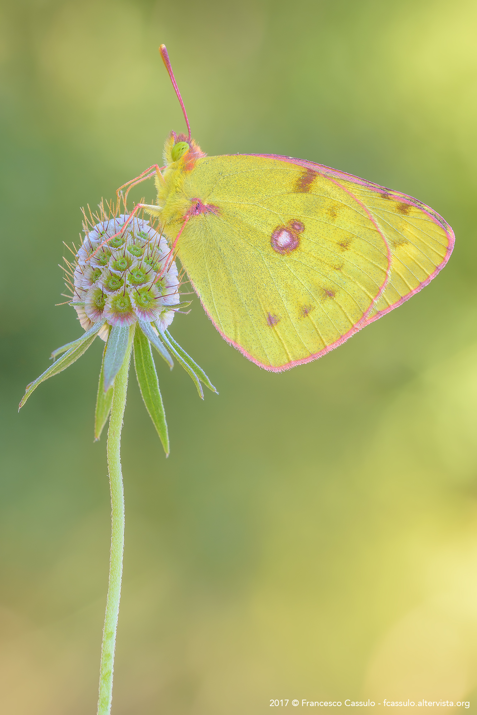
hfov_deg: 8.7
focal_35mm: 158
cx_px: 238
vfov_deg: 13.0
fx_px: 3131
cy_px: 358
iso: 100
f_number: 13
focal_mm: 105
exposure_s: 1/10
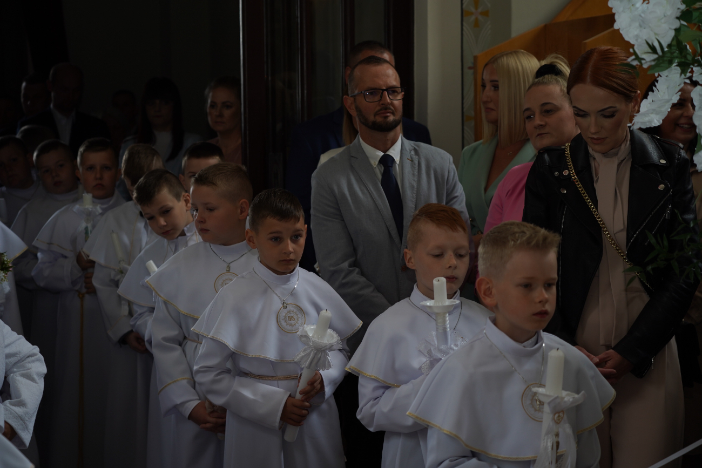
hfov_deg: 31.9
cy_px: 234
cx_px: 351
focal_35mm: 63
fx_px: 1229
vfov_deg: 21.6
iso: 250
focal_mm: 63
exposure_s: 1/100
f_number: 4
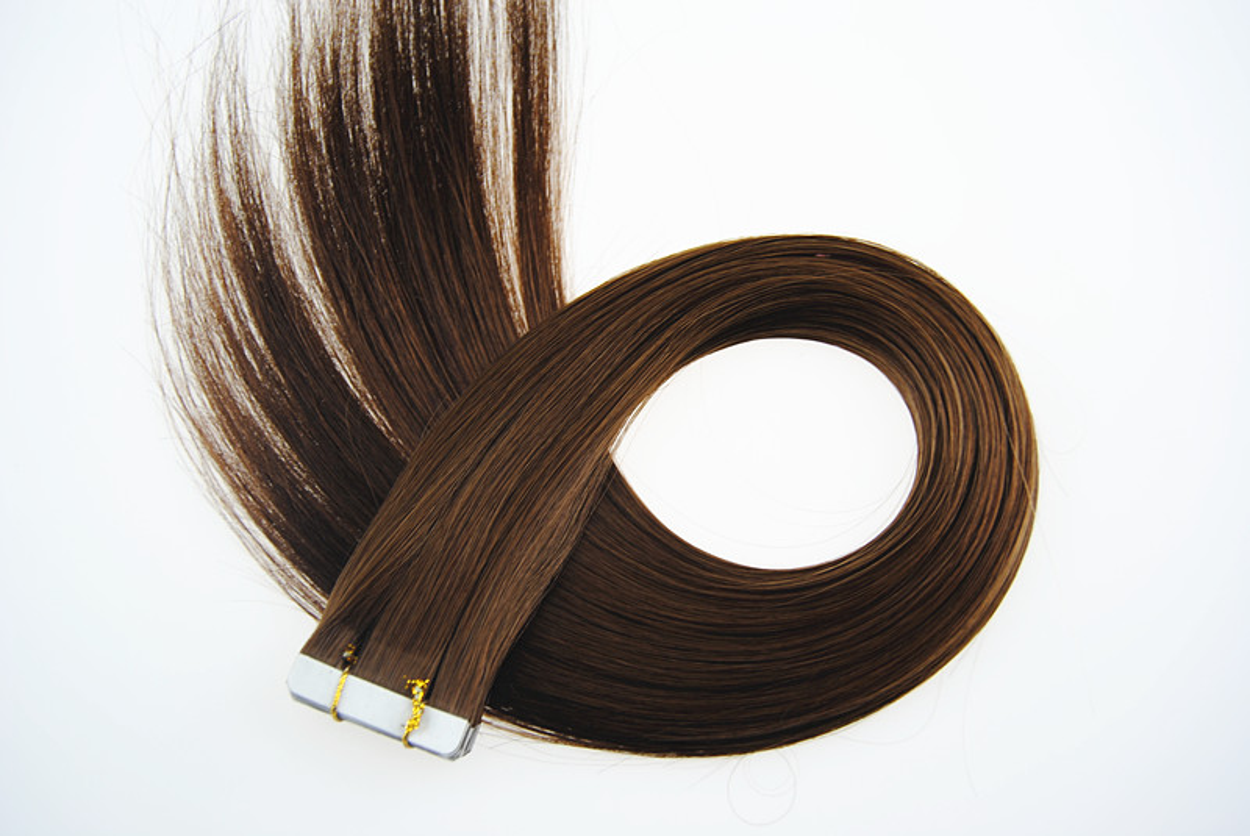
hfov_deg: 46.4
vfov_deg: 32.0
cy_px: 418
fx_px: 1460
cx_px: 625
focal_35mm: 42
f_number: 5.6
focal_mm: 28
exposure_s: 1/40
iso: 100
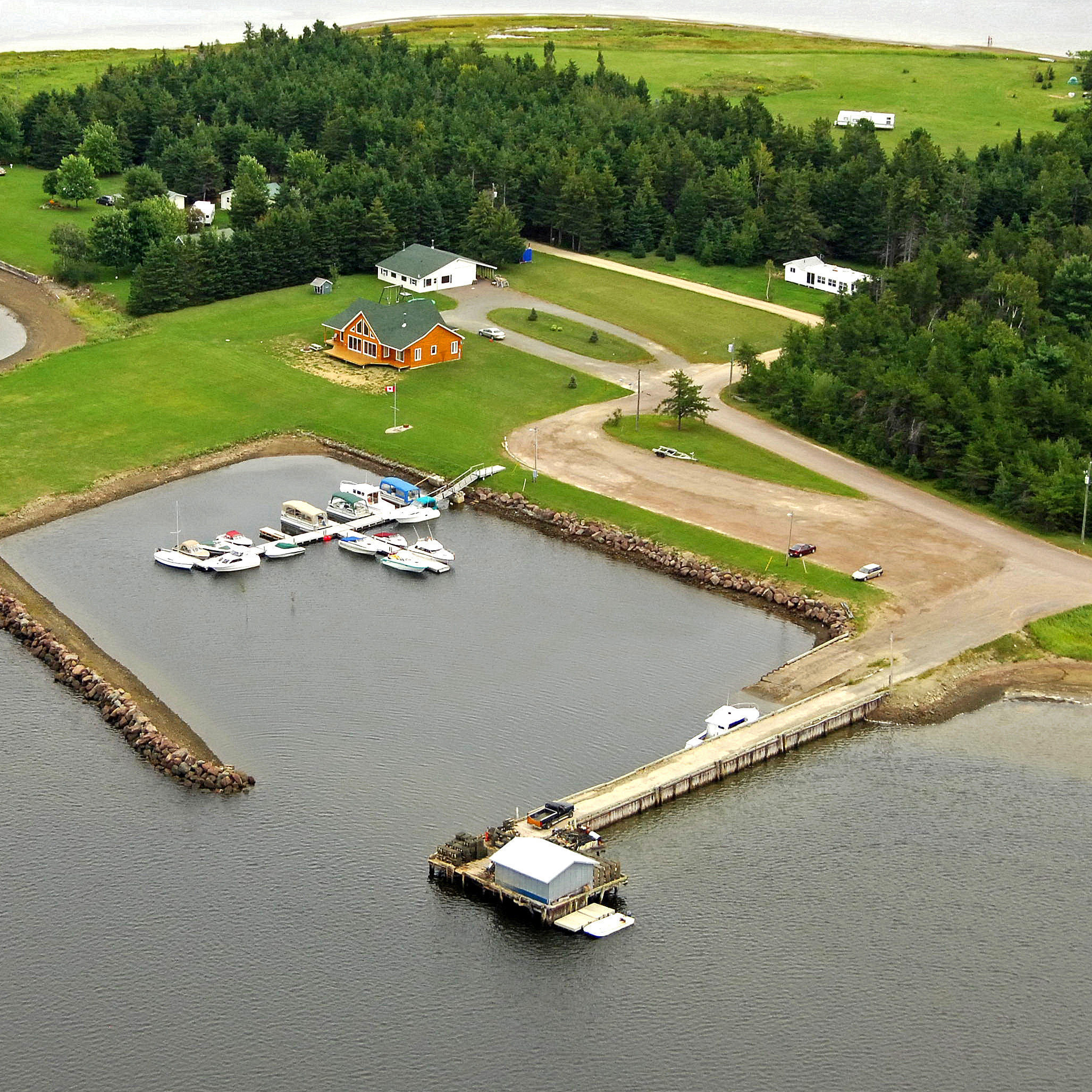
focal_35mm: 101
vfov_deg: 17.2
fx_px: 3605
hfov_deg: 17.2
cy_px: 485
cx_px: 387
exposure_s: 1/1000
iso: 400
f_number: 6
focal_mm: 38
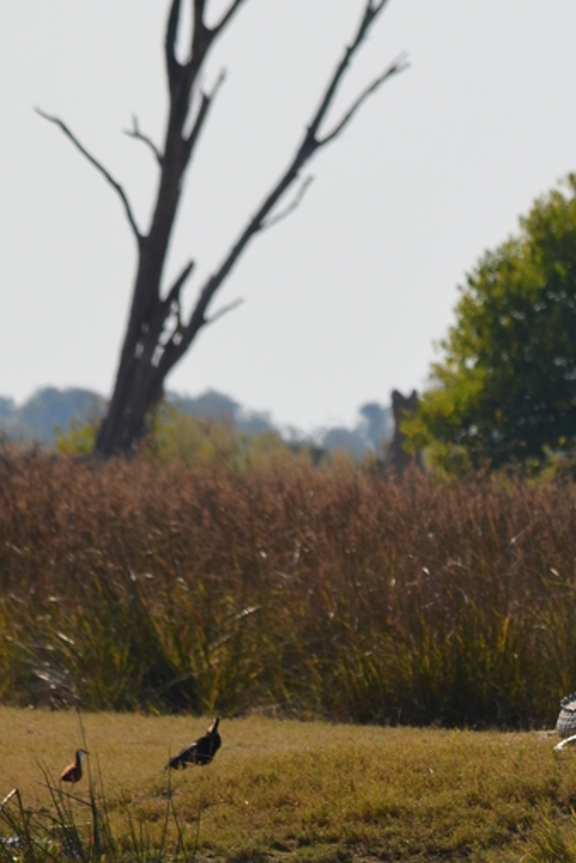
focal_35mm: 911
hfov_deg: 1.5
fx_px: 21847
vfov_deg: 2.3
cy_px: 935
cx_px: 591
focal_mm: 240
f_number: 8
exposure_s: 1/1000
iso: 200
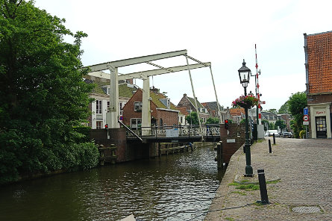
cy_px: 110
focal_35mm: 33
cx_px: 166
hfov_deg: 57.3
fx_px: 304
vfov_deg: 39.9
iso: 100
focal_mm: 22
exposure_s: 1/320
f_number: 4
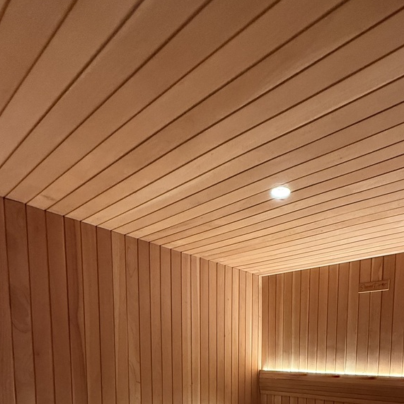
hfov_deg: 60.4
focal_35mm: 26
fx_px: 343
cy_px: 395
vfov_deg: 50.5
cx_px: 243
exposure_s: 1/60
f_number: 2.2
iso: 500
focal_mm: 2.22
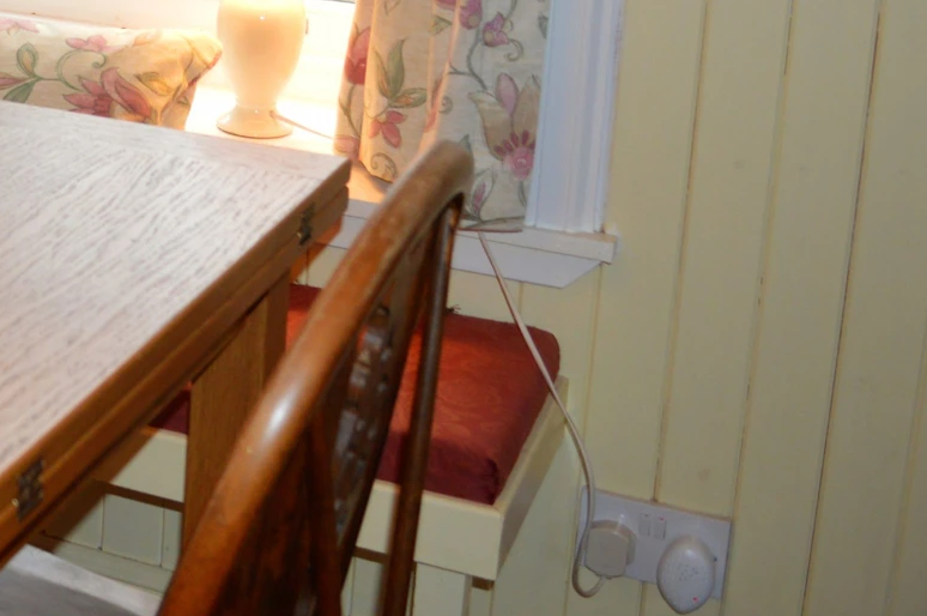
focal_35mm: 67
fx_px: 1723
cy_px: -79
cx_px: -110
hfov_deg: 27.4
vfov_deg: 19.3
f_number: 4
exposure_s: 1/60
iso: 400
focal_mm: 18
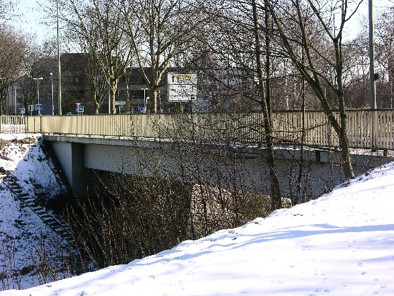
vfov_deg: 18.0
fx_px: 933
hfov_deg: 23.8
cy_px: 148
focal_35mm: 82
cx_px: 197
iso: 50
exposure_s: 1/175
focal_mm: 21
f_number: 4.9
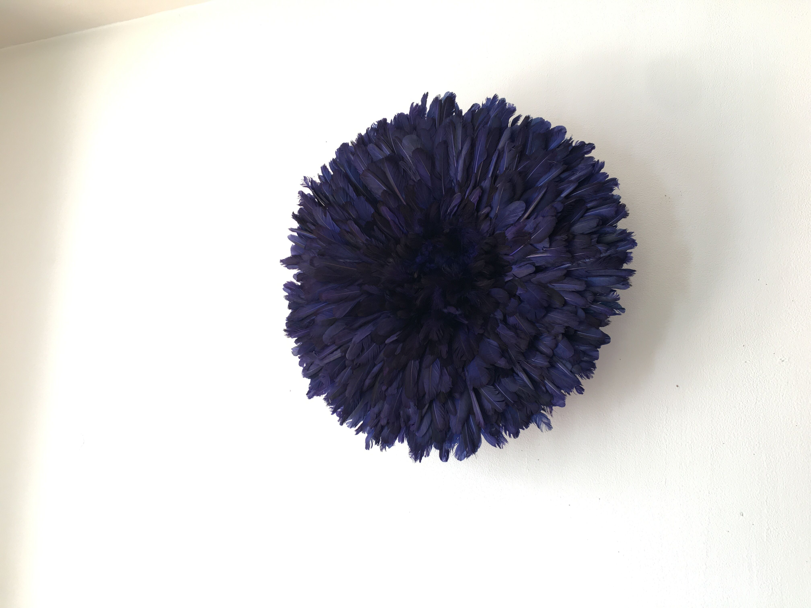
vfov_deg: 48.2
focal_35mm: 29
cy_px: 304
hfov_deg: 61.7
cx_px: 406
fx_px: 679
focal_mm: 4.15
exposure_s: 1/33
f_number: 2.2
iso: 50
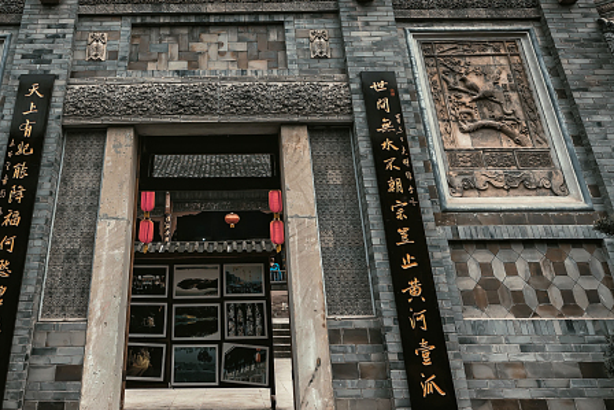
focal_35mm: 32
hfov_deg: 57.8
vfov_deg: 36.2
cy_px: -17
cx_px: 223
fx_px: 546
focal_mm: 14
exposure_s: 1/320
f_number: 6.3
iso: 64
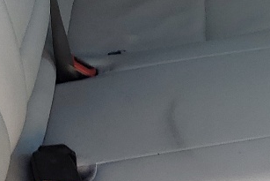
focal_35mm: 141
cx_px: 231
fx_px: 1058
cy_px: -71
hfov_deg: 14.4
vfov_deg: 9.5
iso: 50
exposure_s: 1/200
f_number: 1.5
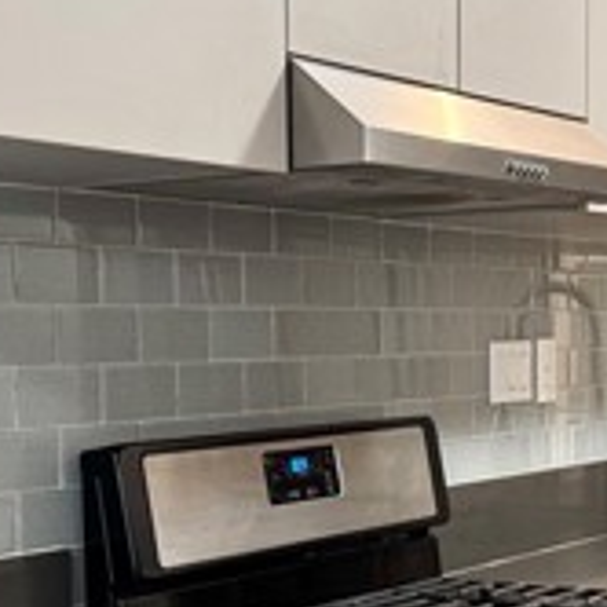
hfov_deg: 21.1
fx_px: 1627
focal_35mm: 82
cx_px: 296
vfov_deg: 21.0
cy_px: 450
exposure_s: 1/60
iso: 250
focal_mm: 6.76
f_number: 1.78
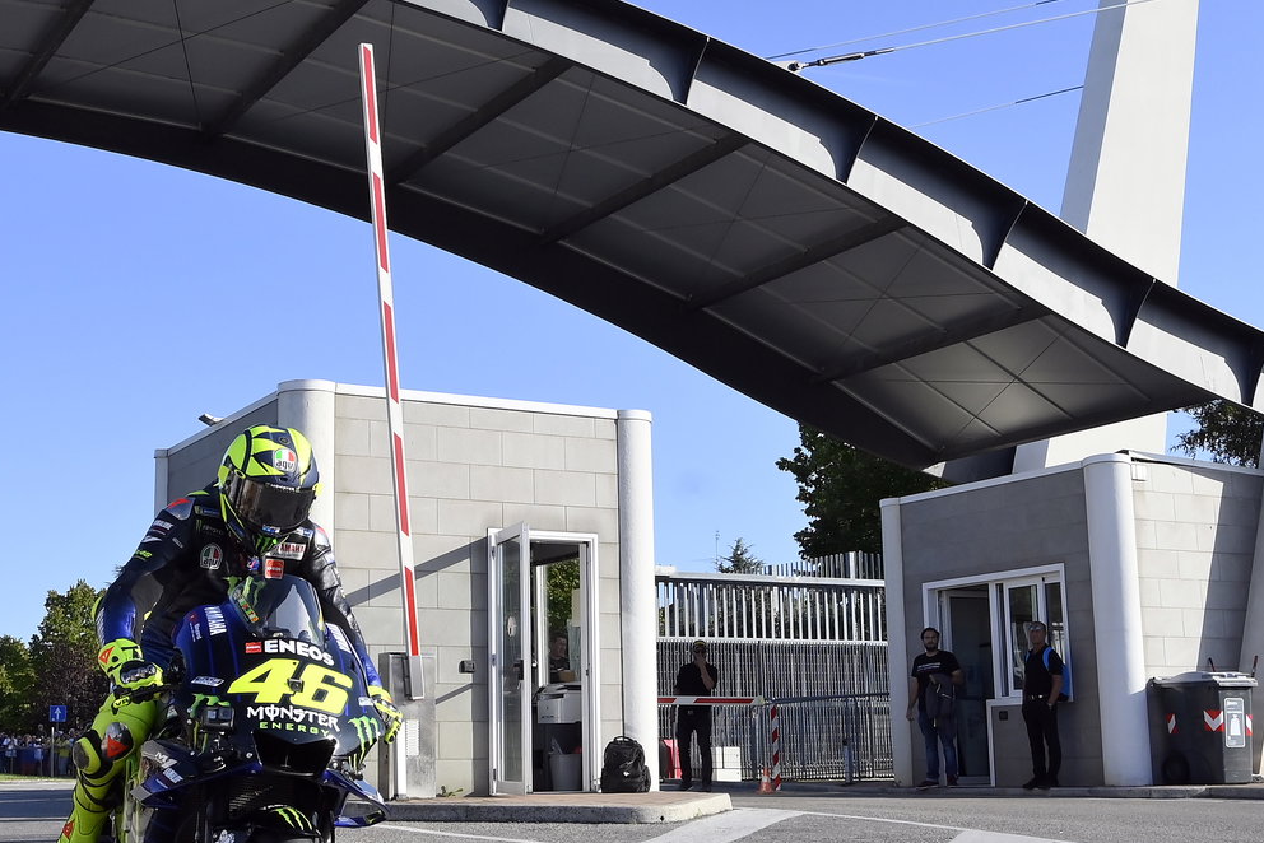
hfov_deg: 39.5
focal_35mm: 50
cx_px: 559
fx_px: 1756
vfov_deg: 27.0
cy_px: 445
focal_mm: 21
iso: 400
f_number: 9
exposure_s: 1/800
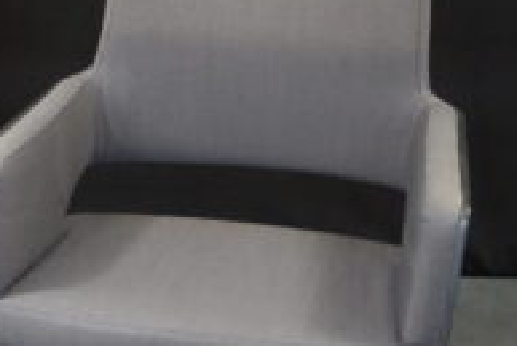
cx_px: -72
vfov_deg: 12.2
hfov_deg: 17.5
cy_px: 308
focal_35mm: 112
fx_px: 1610
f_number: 4
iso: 12800
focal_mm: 36
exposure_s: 1/125
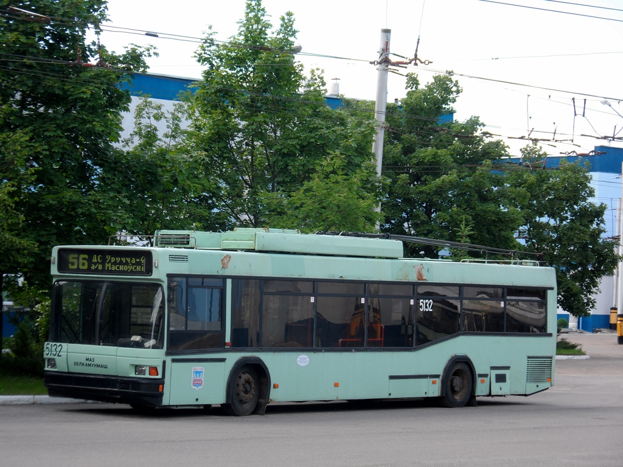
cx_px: 312
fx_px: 2412
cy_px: 234
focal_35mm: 134
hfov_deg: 14.7
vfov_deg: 11.1
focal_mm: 24.6
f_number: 5.2
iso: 80
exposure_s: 1/90
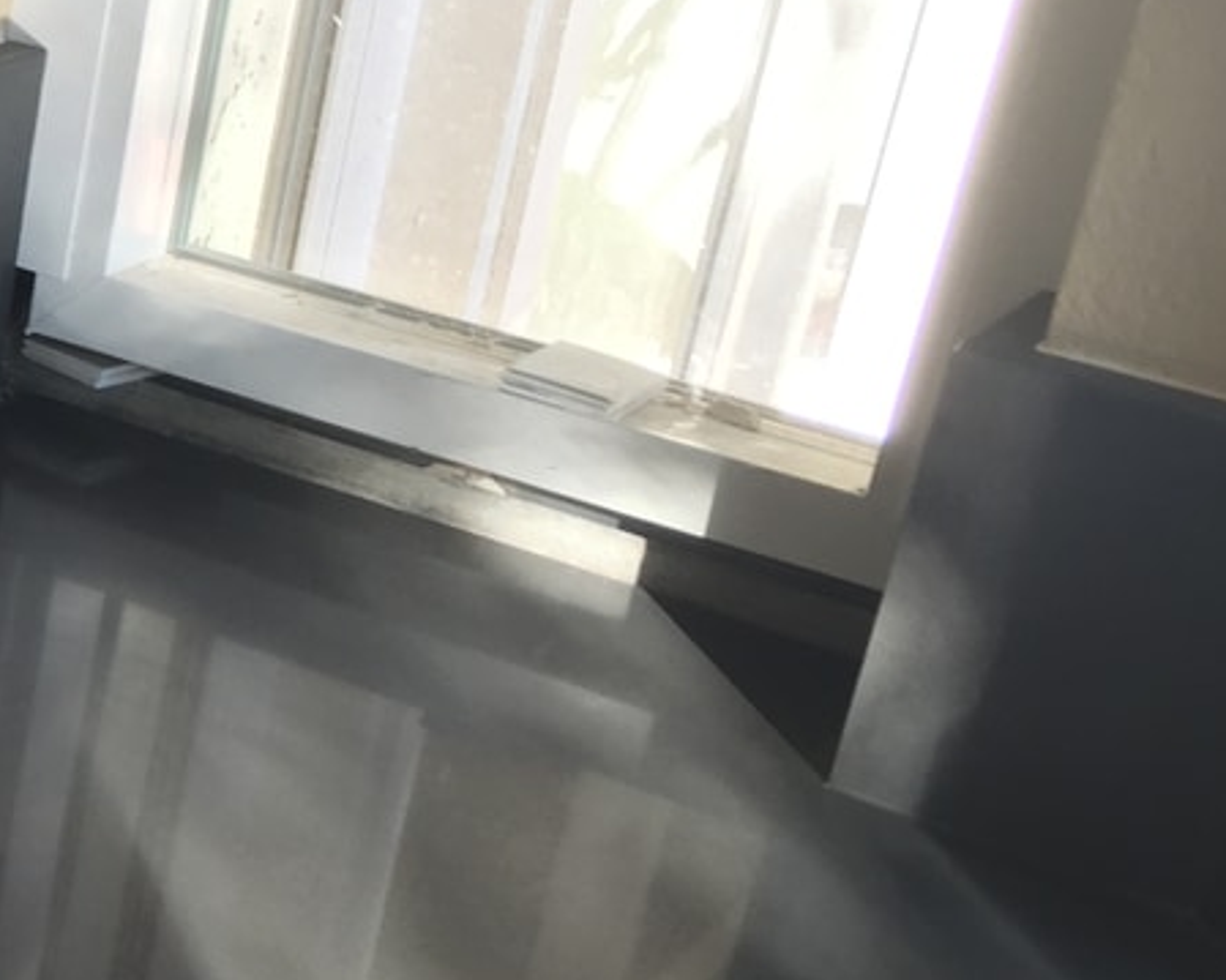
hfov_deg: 20.0
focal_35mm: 84
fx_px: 3047
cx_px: -547
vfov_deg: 18.1
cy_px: 762
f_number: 2.2
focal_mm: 4.15
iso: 32
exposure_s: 1/40
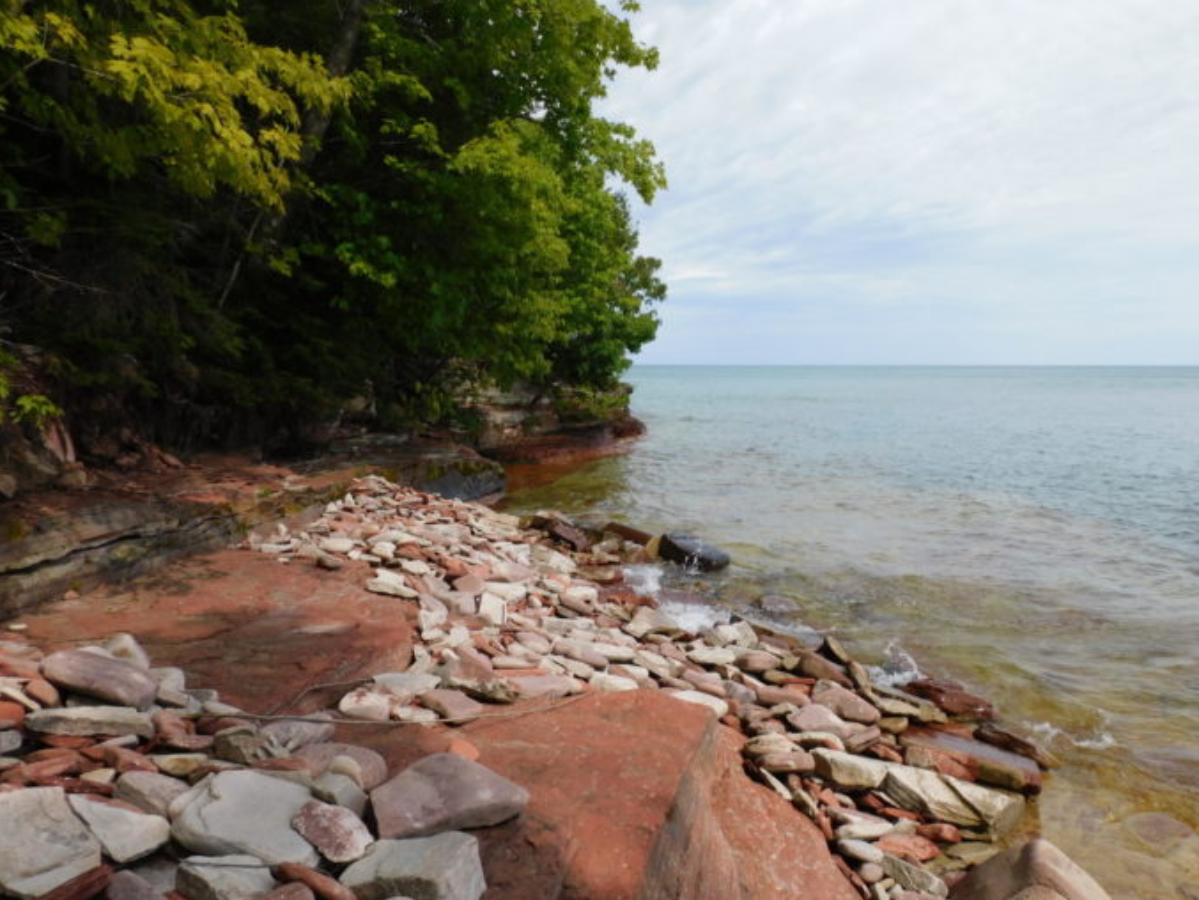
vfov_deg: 54.9
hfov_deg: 69.4
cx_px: 576
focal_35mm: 25
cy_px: 437
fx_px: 866
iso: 125
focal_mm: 4.3
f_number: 3.3
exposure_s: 1/1600
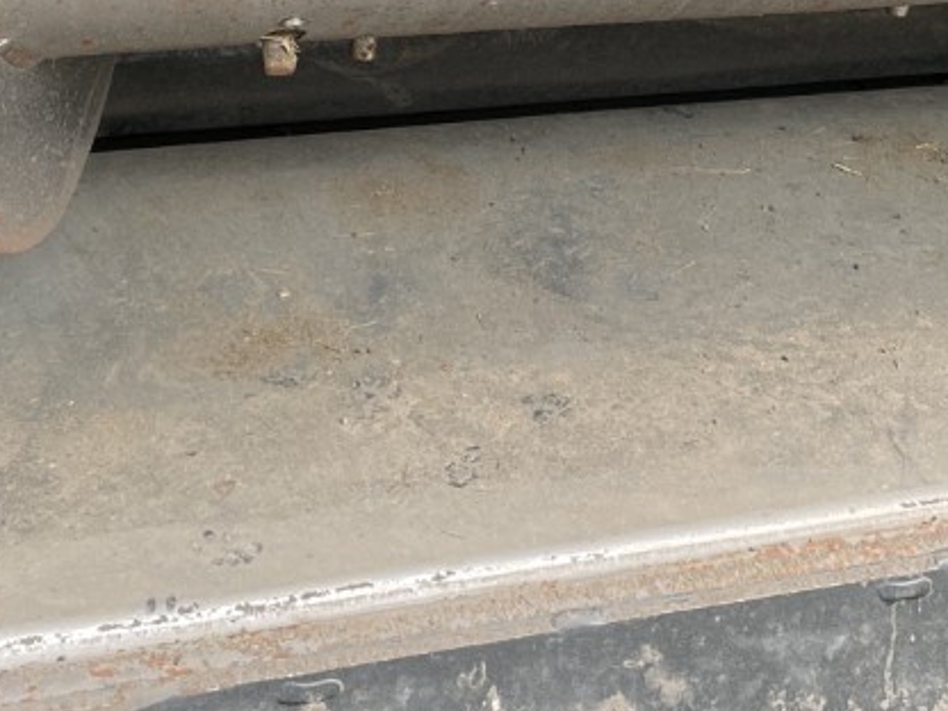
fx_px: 2465
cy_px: -87
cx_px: 770
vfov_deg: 15.9
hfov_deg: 21.5
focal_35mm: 90
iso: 32
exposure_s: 1/572
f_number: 1.6
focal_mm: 4.2
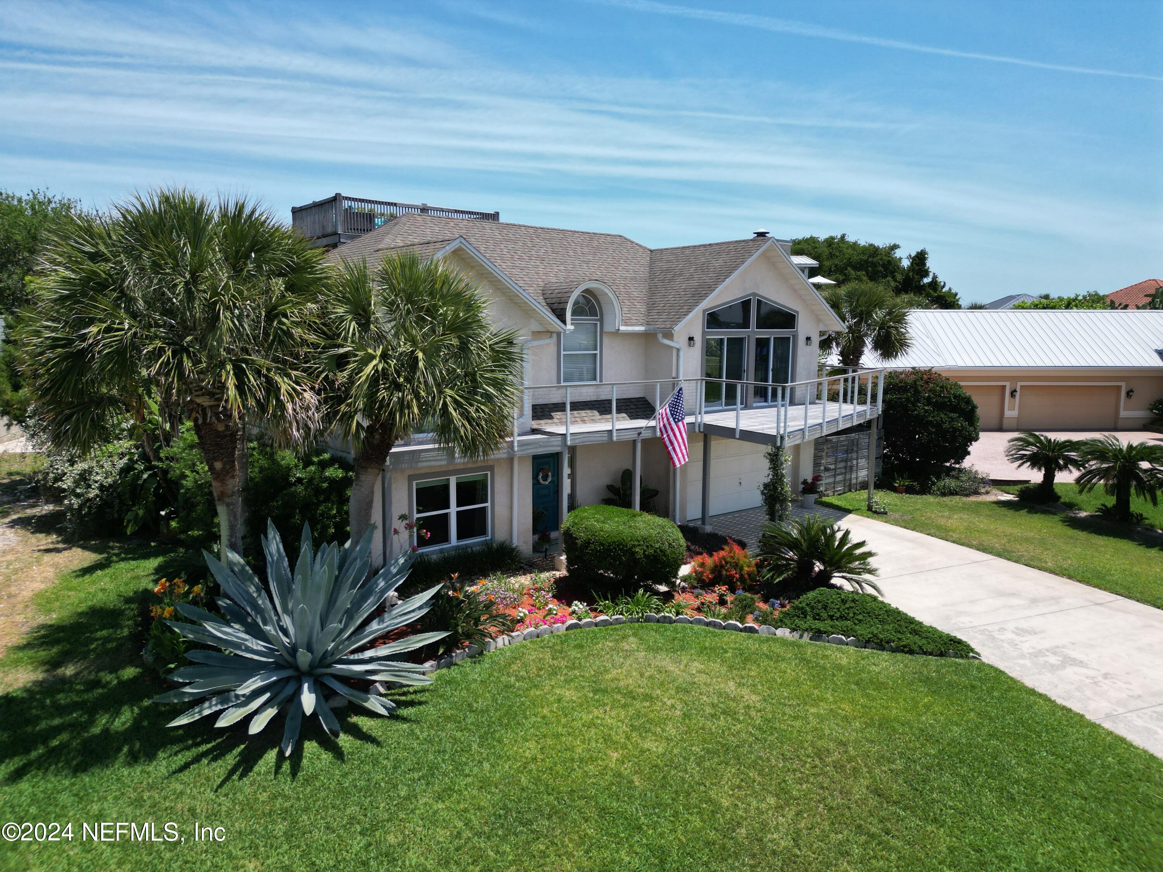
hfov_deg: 71.6
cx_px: 582
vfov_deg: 56.8
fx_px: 806
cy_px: 436
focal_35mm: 24
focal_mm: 6.72
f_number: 1.7
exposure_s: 1/3200
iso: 120
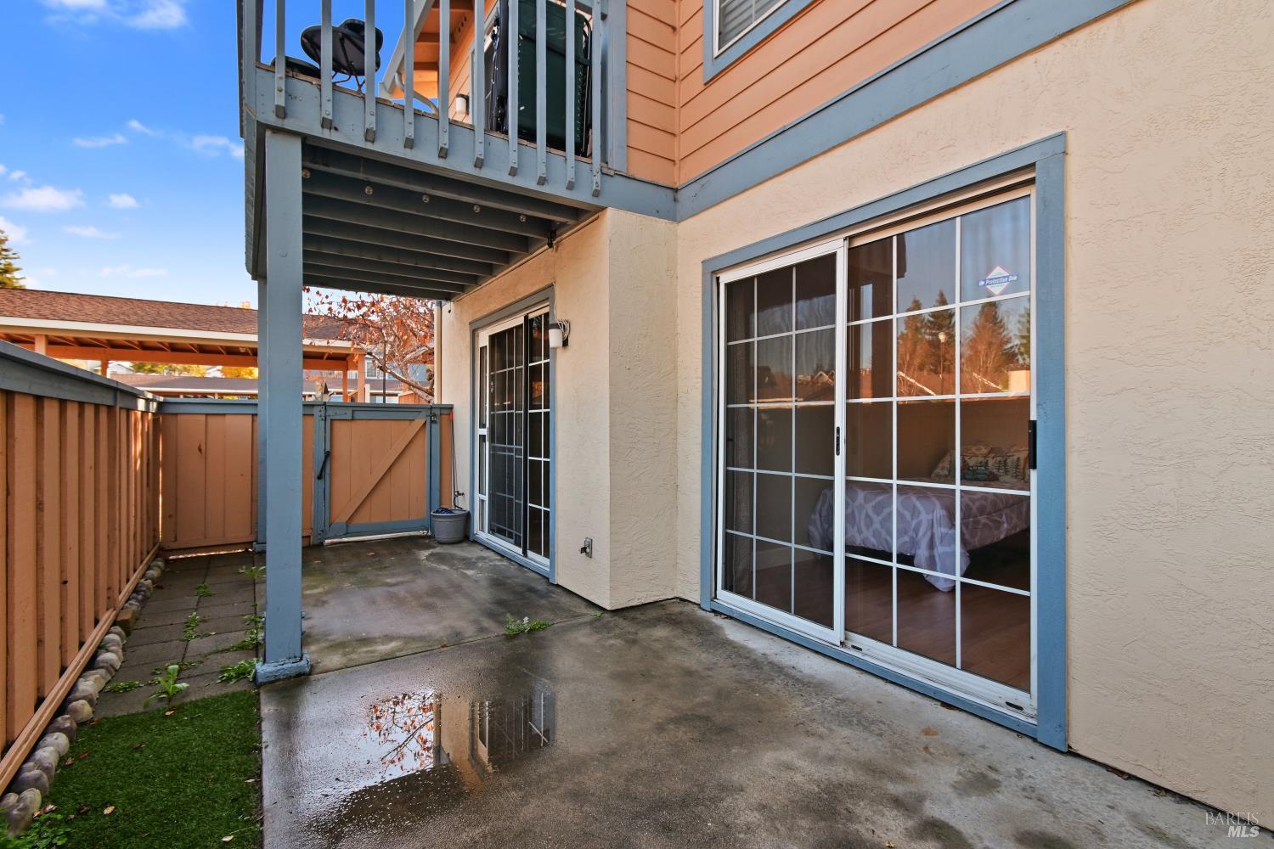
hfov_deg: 100.4
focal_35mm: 15
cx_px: 637
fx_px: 531
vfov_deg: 77.3
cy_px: 424
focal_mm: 10
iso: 200
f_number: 8
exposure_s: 1/15
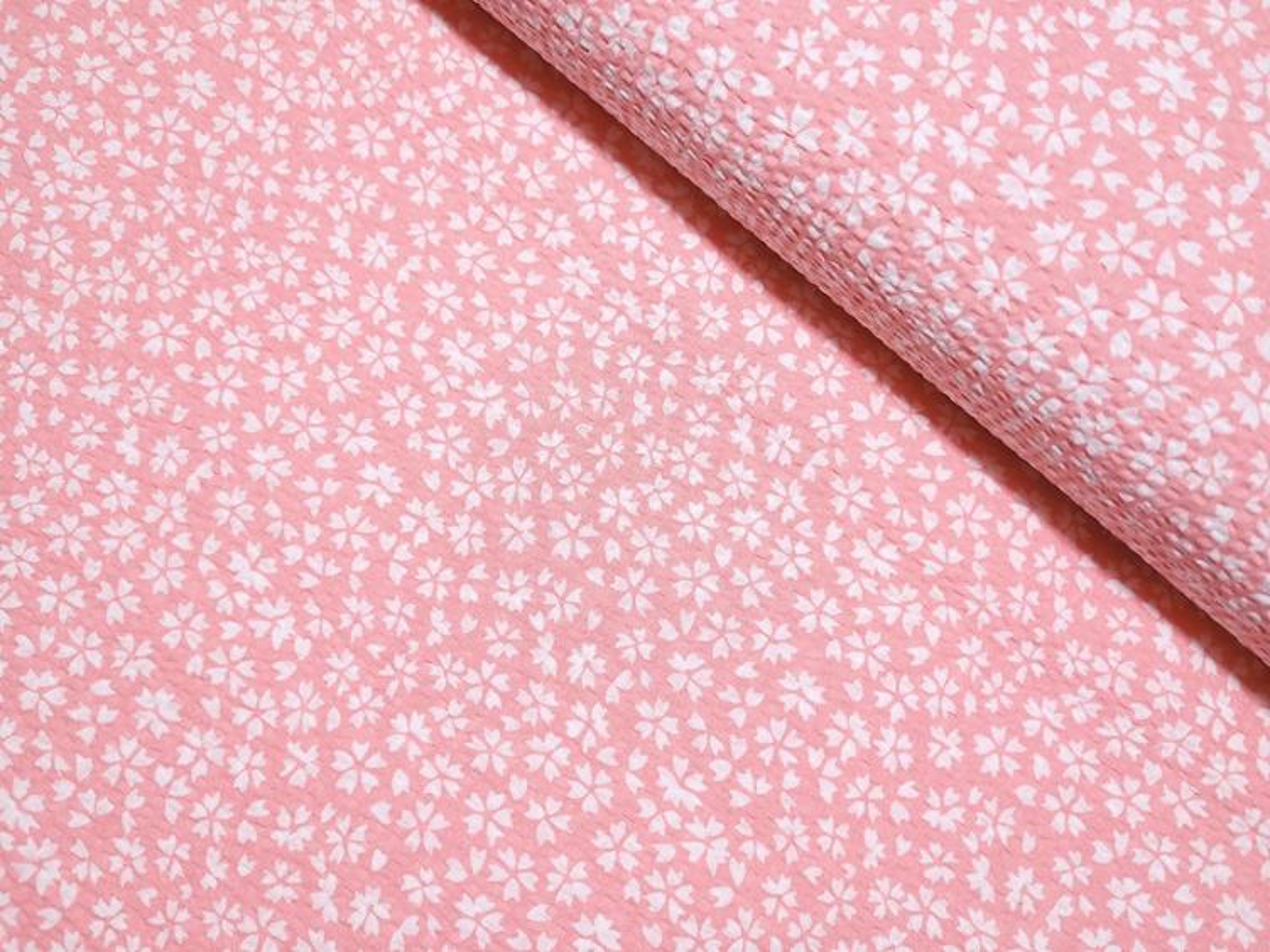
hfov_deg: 67.3
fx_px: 954
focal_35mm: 26
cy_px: 476
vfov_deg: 53.1
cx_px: 635
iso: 50
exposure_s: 1/50
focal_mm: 5.4
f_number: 1.8
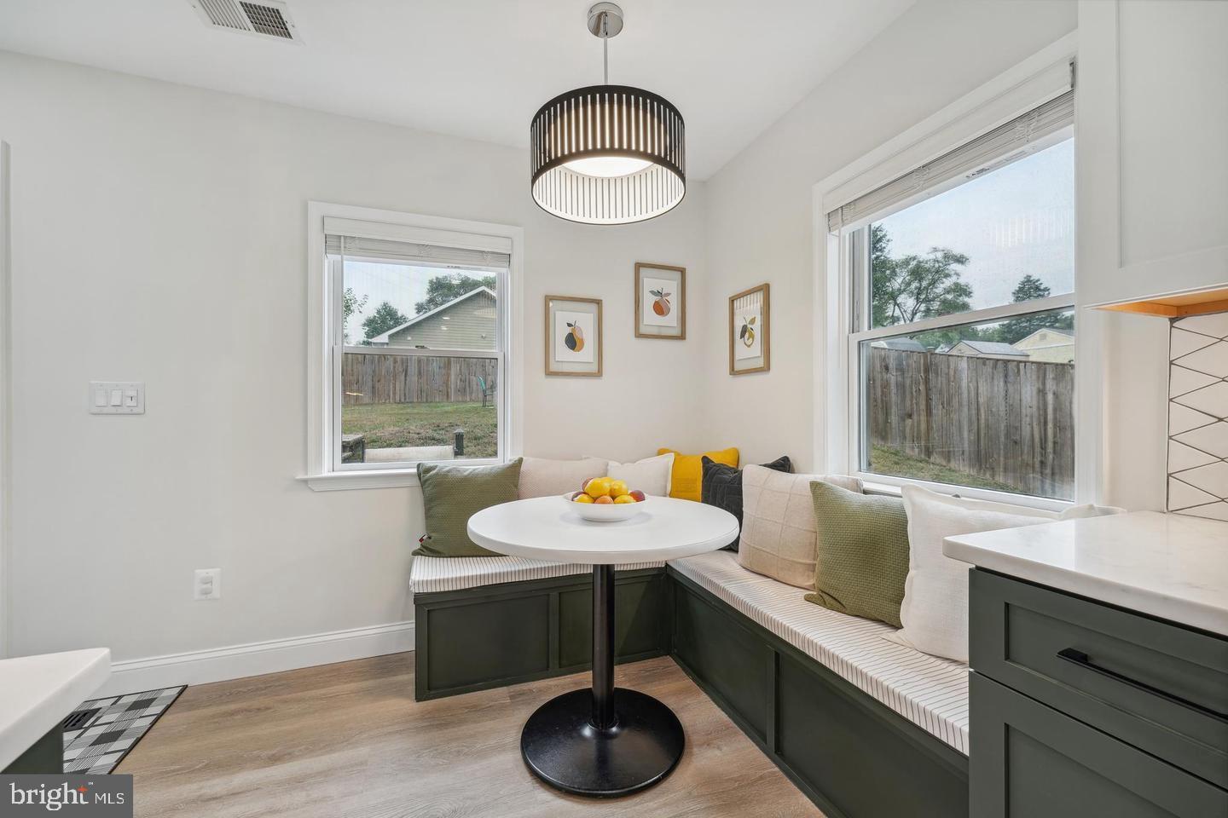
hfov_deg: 104.3
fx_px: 478
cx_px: 614
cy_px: 409
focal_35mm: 14
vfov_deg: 81.2
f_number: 8
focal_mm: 14
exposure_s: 1/30
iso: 400
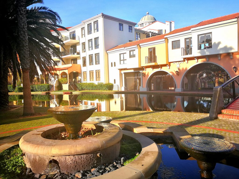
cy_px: 90
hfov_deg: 65.3
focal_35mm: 27
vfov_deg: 51.4
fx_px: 186
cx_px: 120
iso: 50
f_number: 2.2
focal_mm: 3.95
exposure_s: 1/1078
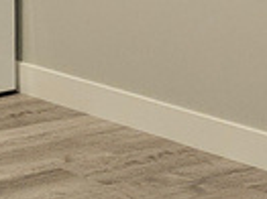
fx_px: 1387
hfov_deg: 10.3
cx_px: -220
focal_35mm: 180
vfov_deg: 7.8
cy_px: -211
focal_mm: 6.3
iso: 100
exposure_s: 1/60
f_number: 1.7
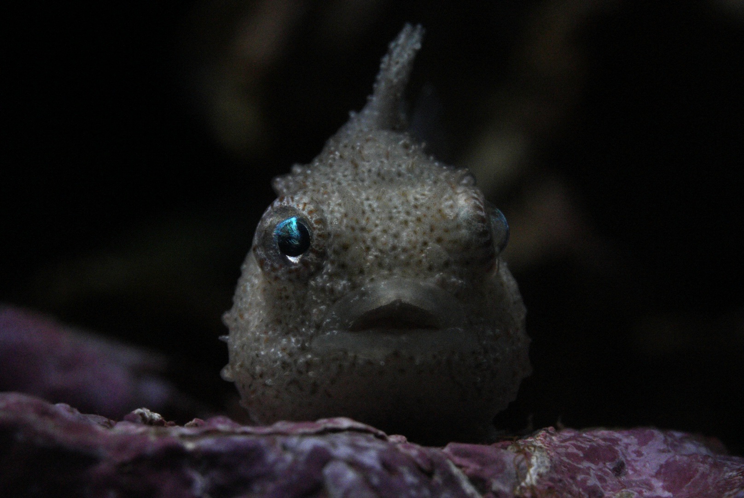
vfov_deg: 10.2
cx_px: 372
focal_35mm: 135
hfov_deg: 15.2
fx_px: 2792
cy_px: 249
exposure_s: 1/80
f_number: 11
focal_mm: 90
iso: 5000
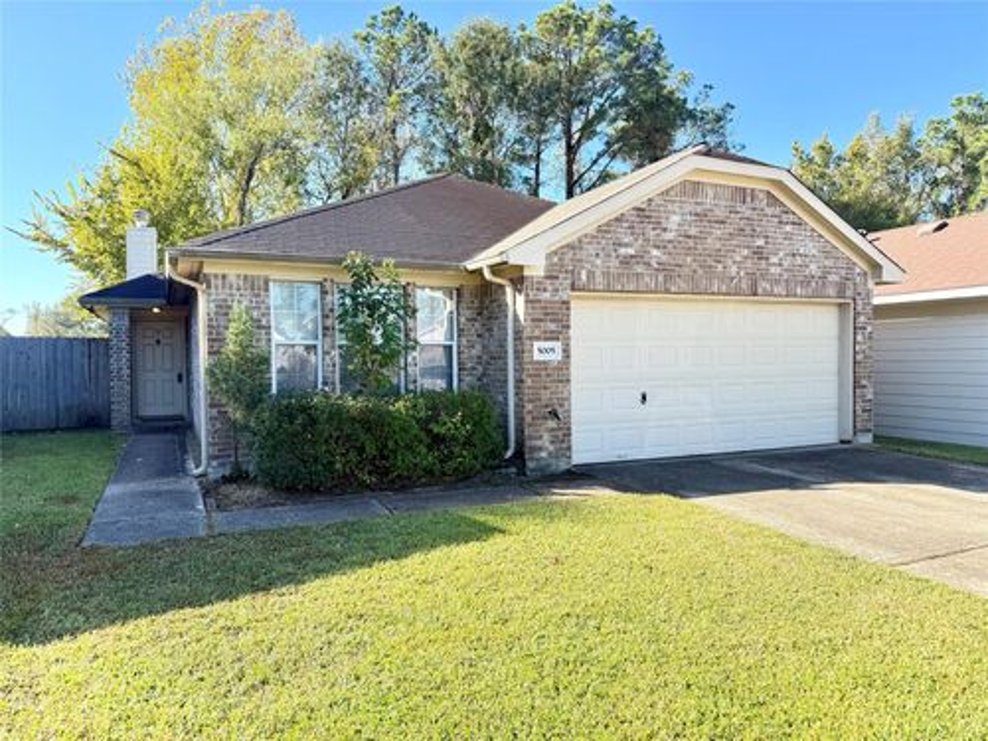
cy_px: 370
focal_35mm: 24
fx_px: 685
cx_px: 494
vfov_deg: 56.8
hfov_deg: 71.6
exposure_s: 1/780
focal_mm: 6.76
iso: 80
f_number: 1.78
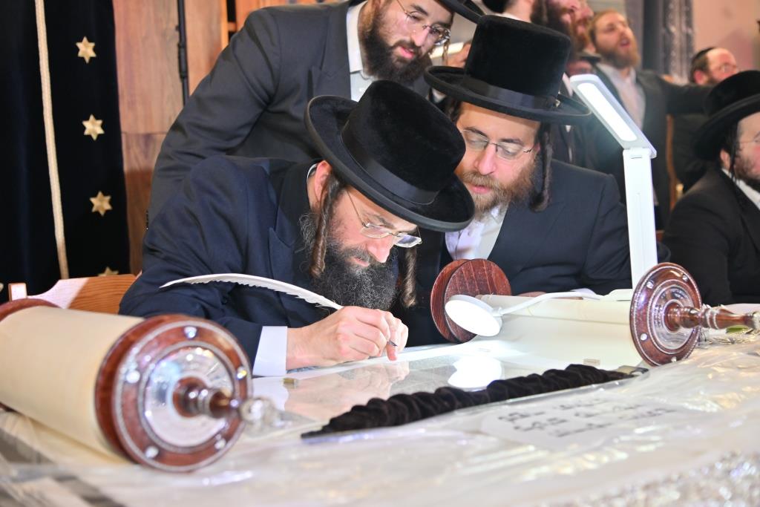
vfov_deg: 28.1
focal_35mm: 48
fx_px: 1013
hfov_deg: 41.1
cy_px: 254
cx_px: 380
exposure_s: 1/160
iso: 640
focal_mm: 48
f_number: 4
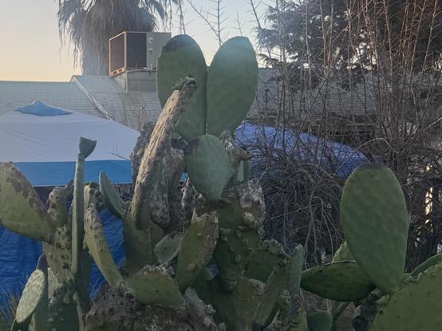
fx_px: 830
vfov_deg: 22.4
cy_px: 249
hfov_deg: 28.1
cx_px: 2
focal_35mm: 65
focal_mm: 6.76
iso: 80
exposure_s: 1/1151
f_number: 1.78
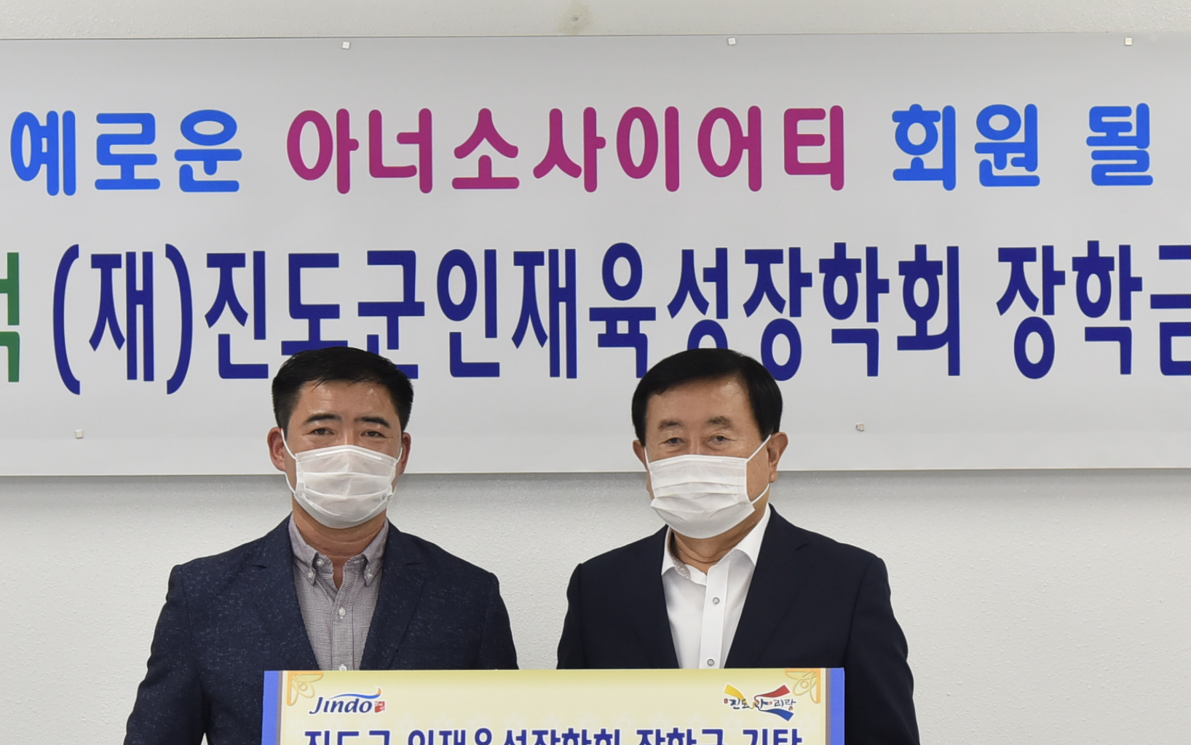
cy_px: 512
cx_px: 561
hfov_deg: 15.7
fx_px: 4318
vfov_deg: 9.8
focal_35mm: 133
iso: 800
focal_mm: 58
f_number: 5
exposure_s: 1/125
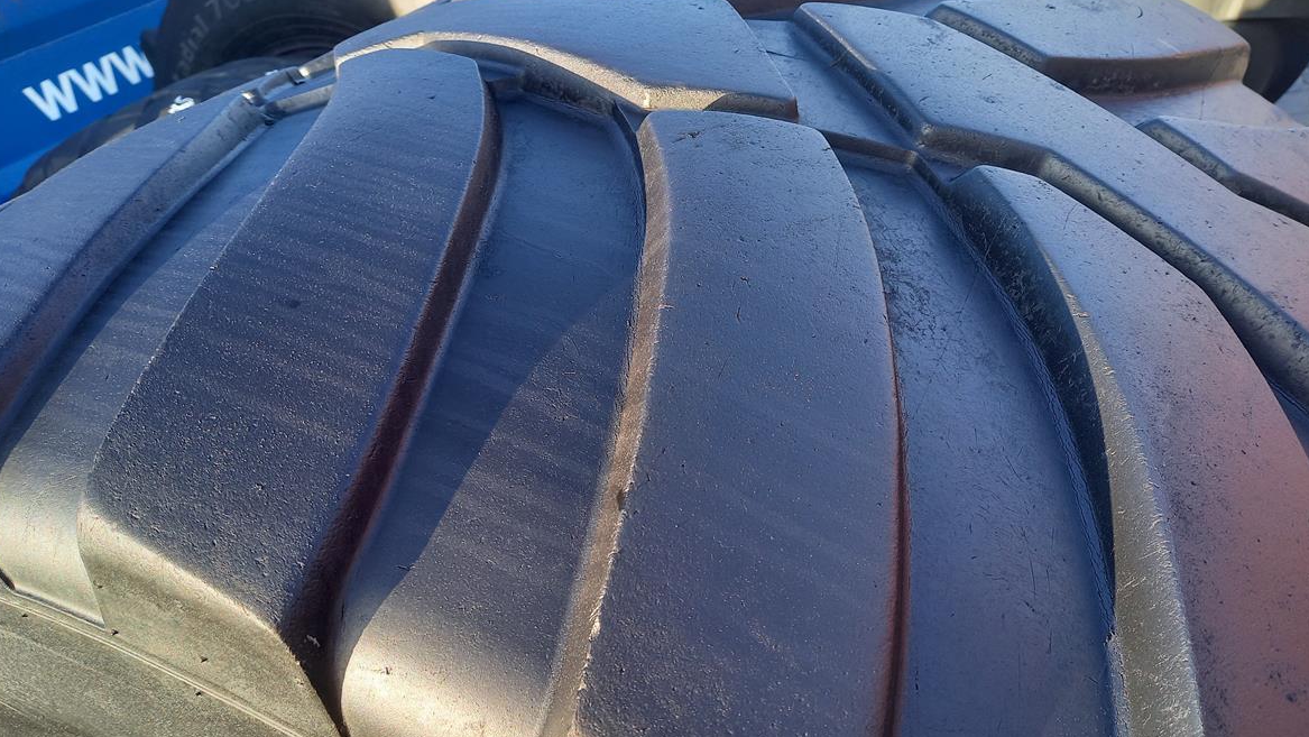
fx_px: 972
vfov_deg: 41.5
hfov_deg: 67.9
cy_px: 386
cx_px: 642
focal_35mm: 28
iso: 64
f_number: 1.8
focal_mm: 4.65
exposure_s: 1/100
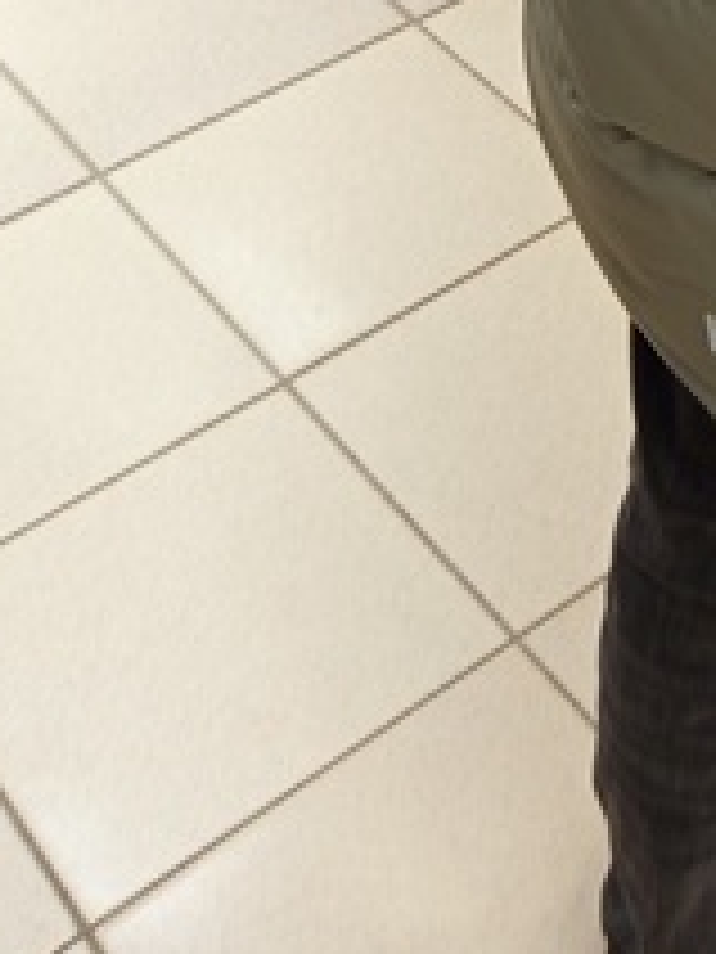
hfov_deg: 16.1
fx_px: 2399
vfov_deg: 19.0
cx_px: 914
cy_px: -576
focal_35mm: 87
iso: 360
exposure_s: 1/33.3
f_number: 1.7
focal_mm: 5.24
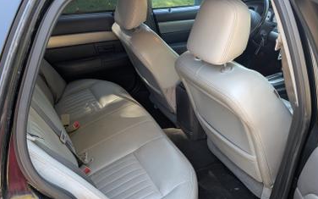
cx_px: 162
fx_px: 295
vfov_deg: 36.5
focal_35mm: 34
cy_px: 146
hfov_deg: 56.7
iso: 61
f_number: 1.68
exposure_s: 1/68.9
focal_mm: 6.9
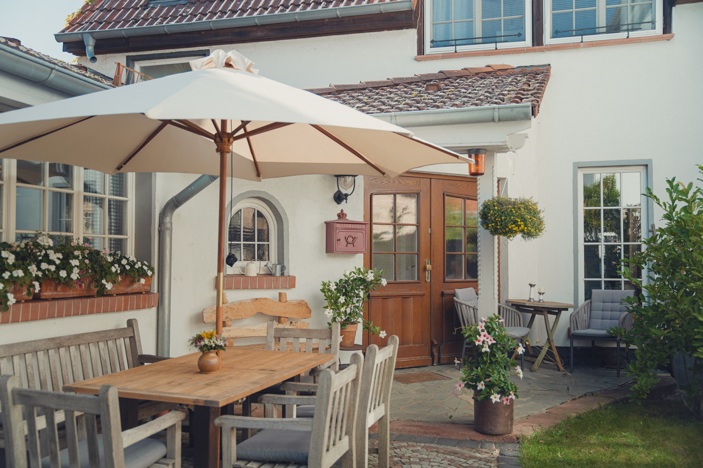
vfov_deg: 36.2
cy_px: 234
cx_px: 352
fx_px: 717
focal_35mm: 37
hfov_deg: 52.3
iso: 640
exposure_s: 1/80
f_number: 2.8
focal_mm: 36.7
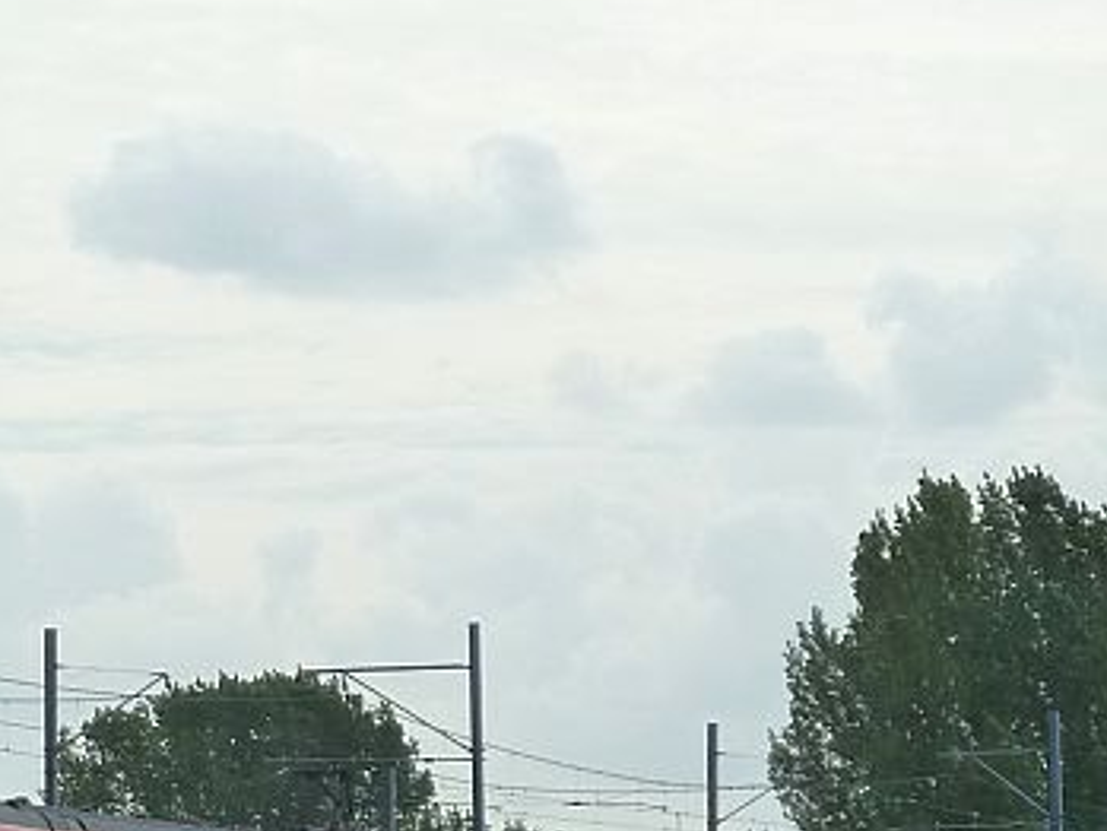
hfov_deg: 4.9
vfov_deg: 3.7
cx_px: -159
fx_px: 12860
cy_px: 964
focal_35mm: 402
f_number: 5
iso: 125
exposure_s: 1/500
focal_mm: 22.5
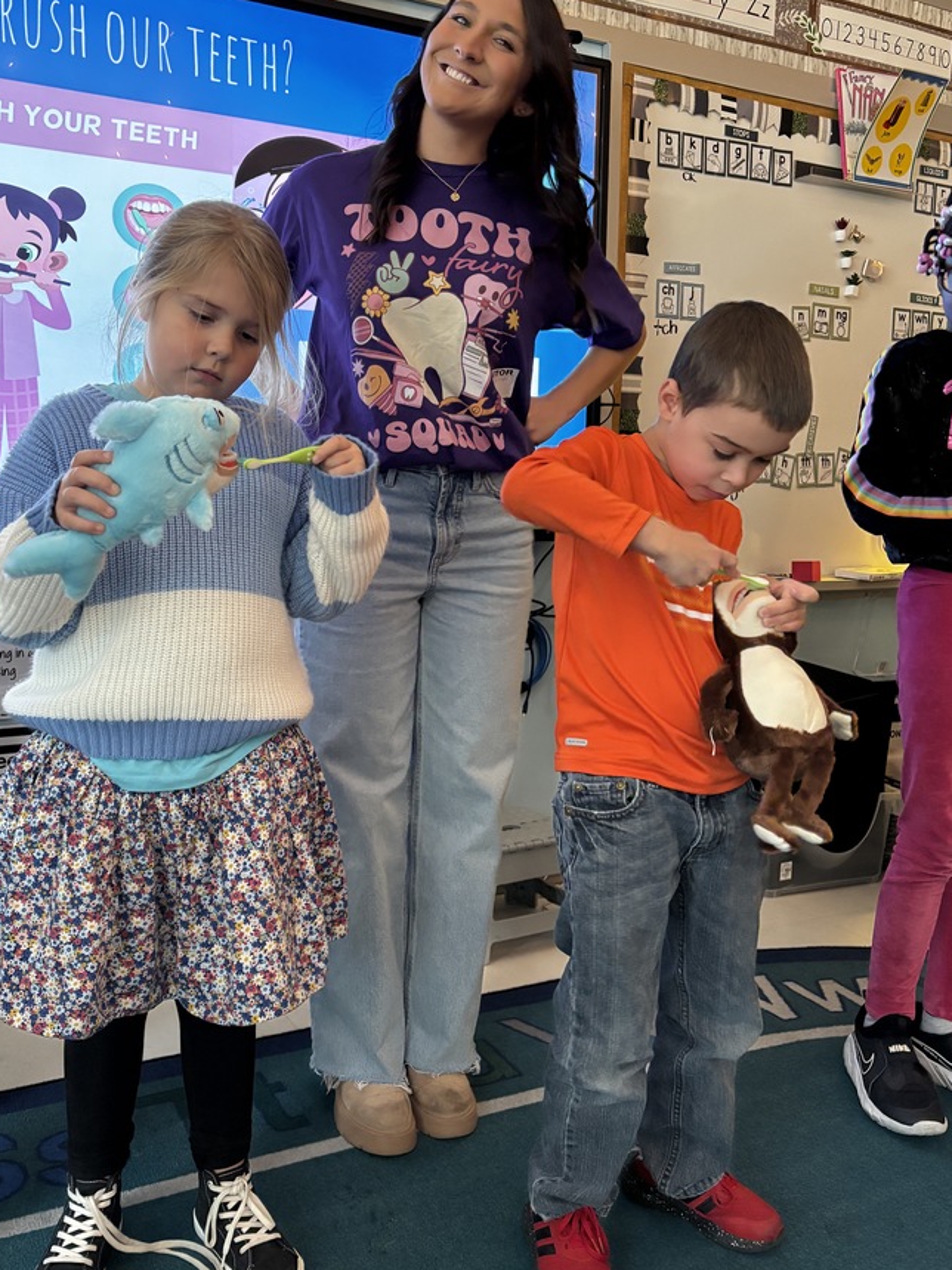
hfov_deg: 45.3
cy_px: 540
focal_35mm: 31
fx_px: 1137
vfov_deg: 58.1
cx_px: 409
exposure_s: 1/60
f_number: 1.6
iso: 400
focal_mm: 5.96
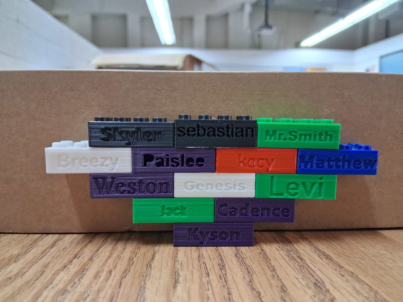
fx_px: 303
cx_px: 202
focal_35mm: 26
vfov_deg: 53.1
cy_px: 151
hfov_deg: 67.3
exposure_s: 1/100
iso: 400
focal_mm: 3.98
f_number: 1.8
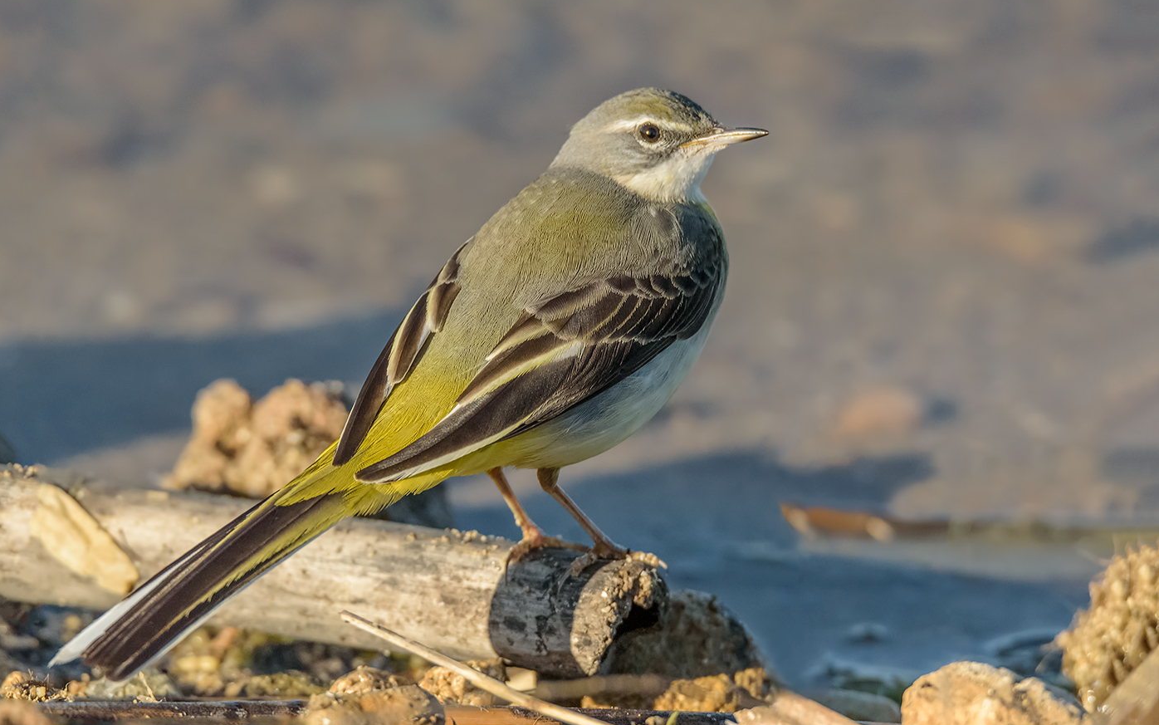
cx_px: 580
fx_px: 19366
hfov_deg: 3.4
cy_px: 364
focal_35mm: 613
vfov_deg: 2.1
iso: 1250
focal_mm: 600
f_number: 8
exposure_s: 1/3200
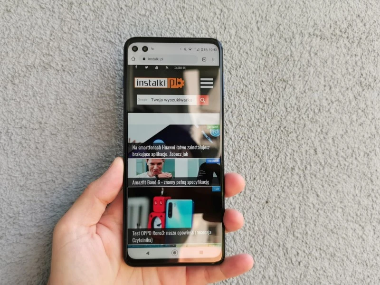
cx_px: 190
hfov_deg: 44.8
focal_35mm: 42
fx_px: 461
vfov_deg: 34.3
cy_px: 142
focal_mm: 5.56
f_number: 1.6
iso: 50
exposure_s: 1/295
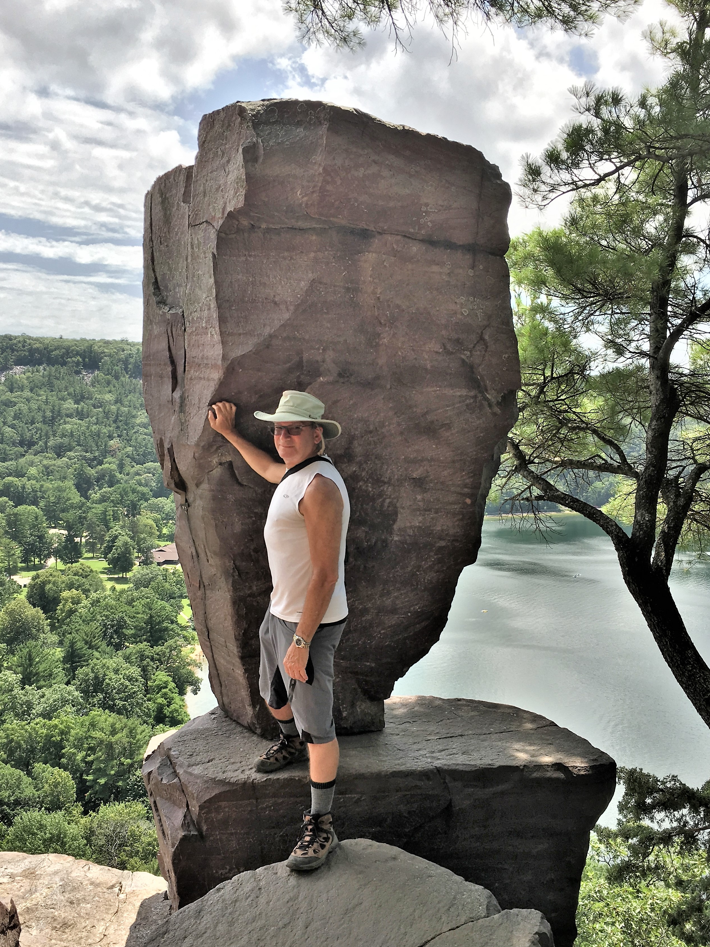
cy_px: 509
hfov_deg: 42.9
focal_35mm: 33
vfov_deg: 55.3
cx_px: 331
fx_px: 902
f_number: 2.2
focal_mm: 4.15
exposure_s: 1/836
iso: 25
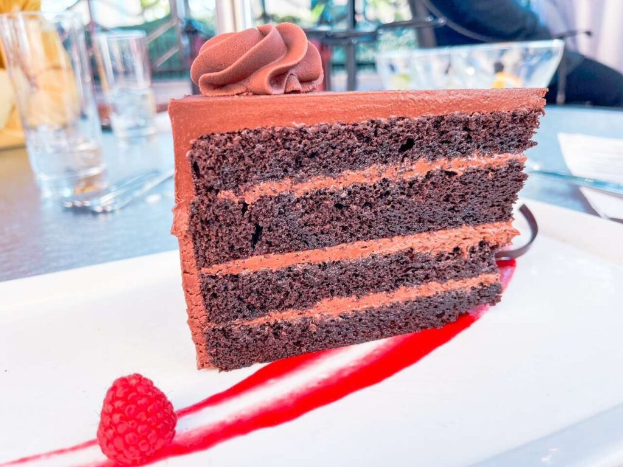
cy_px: 234
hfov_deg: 67.3
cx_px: 312
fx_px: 468
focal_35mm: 26
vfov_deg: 53.1
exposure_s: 1/230
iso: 40
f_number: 1.6
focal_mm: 5.1
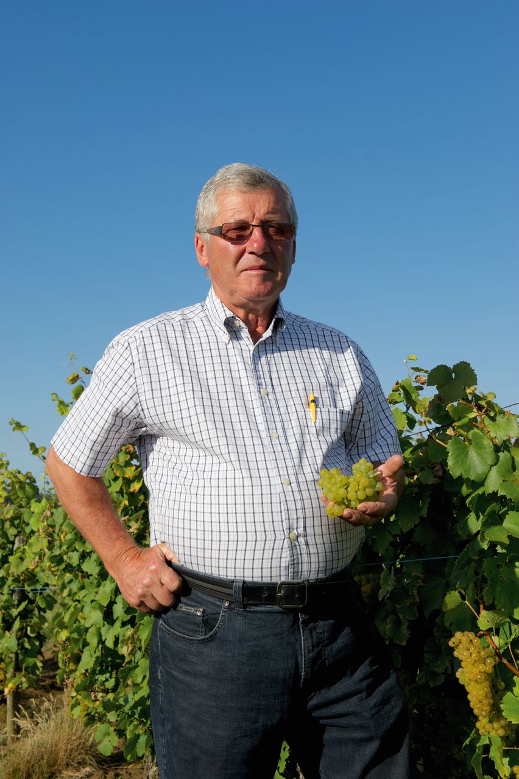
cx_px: 260
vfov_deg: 41.1
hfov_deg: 28.0
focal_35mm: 48
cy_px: 390
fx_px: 1039
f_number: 10
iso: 200
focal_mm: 48
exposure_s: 1/400
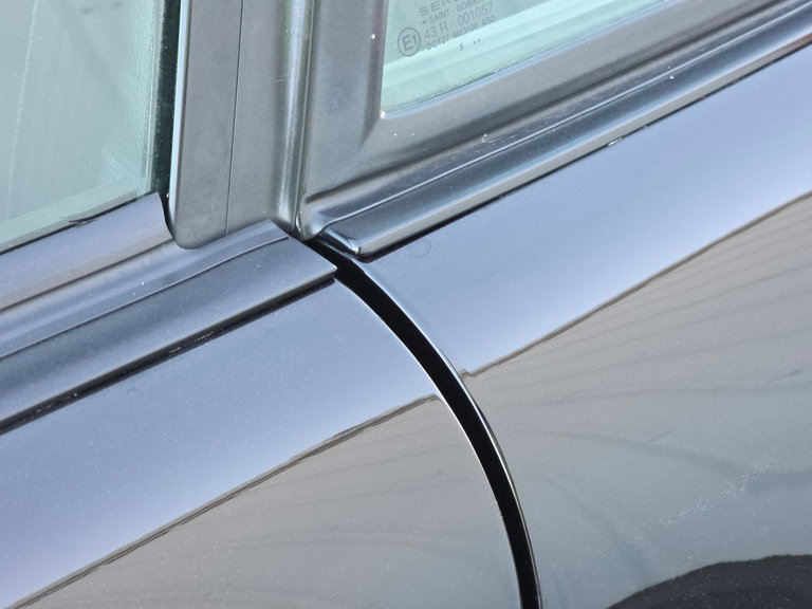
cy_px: 304
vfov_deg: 21.3
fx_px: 1619
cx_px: 406
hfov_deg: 28.2
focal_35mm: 69
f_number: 2.4
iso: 200
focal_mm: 7.9
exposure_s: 1/120
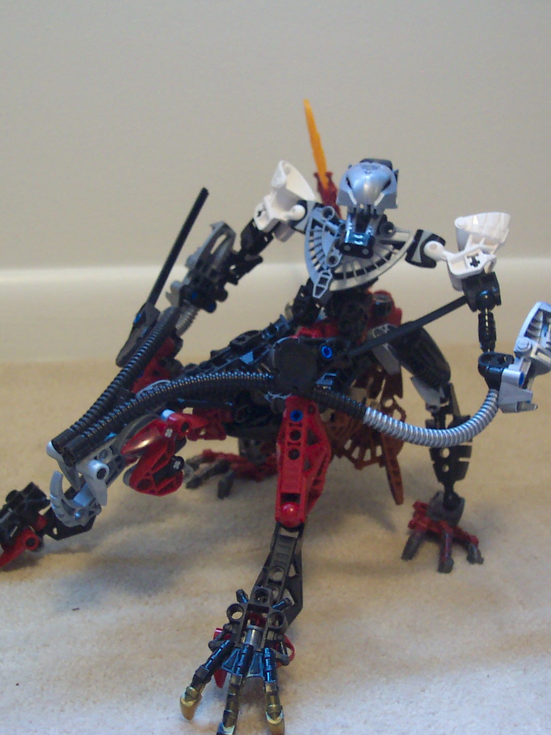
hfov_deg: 26.5
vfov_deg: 34.9
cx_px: 296
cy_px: 367
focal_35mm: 55
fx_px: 1167
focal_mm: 8
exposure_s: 1/10
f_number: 2.8
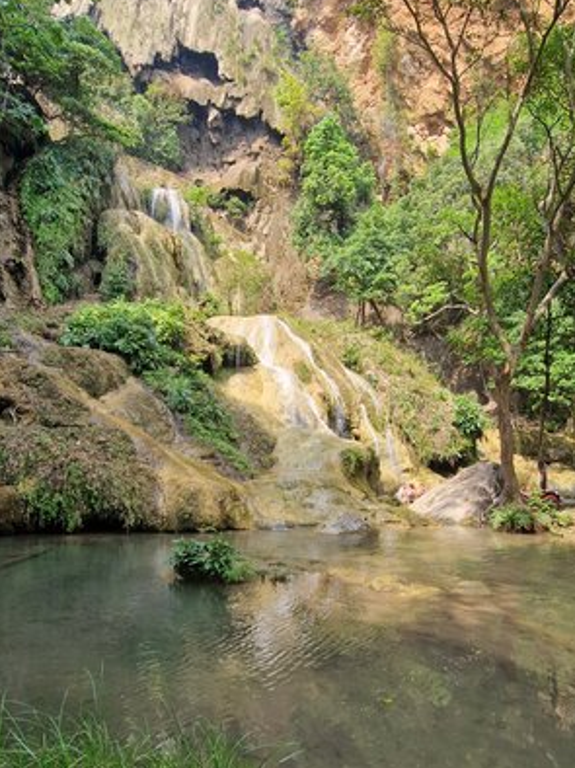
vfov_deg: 76.1
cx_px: 265
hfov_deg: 61.0
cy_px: 431
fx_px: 488
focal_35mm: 22
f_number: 2.2
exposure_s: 1/706
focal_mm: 2.2
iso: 50
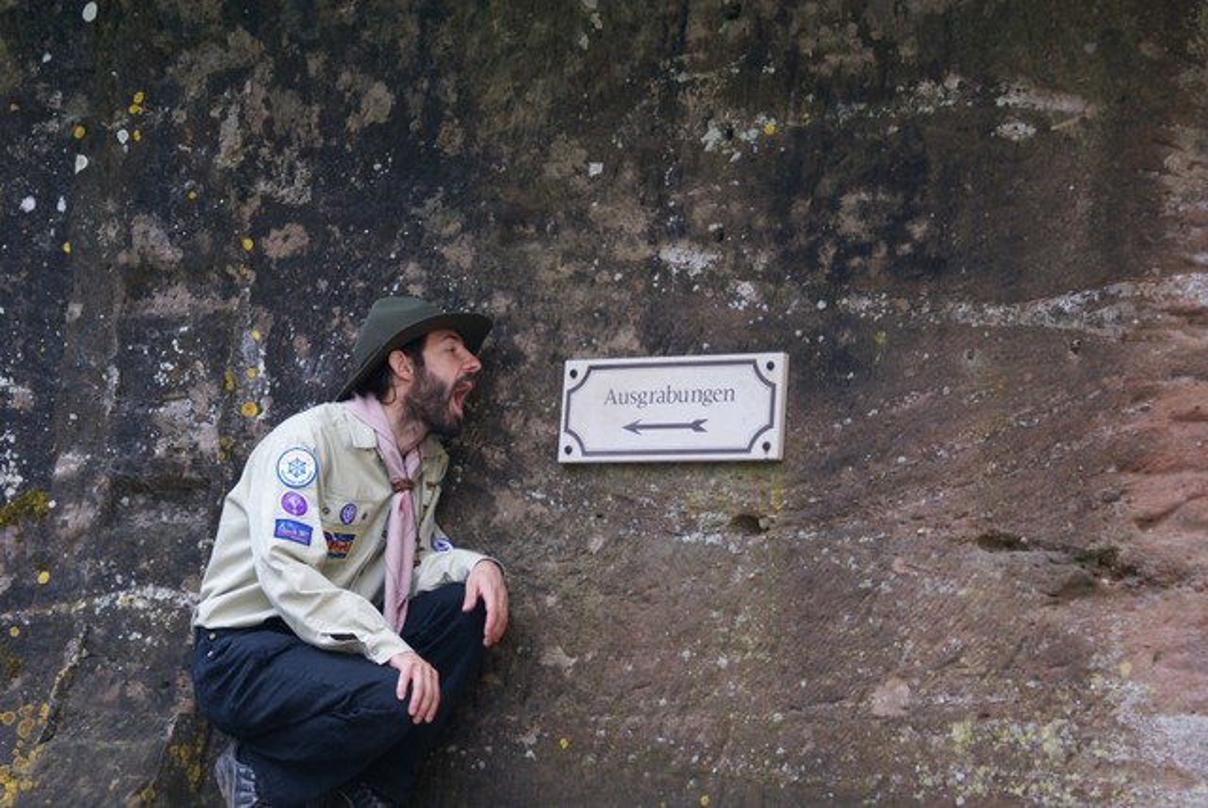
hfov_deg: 19.4
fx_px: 3526
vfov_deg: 13.1
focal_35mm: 105
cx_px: 604
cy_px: 404
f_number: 5.6
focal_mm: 70
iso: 200
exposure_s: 1/125
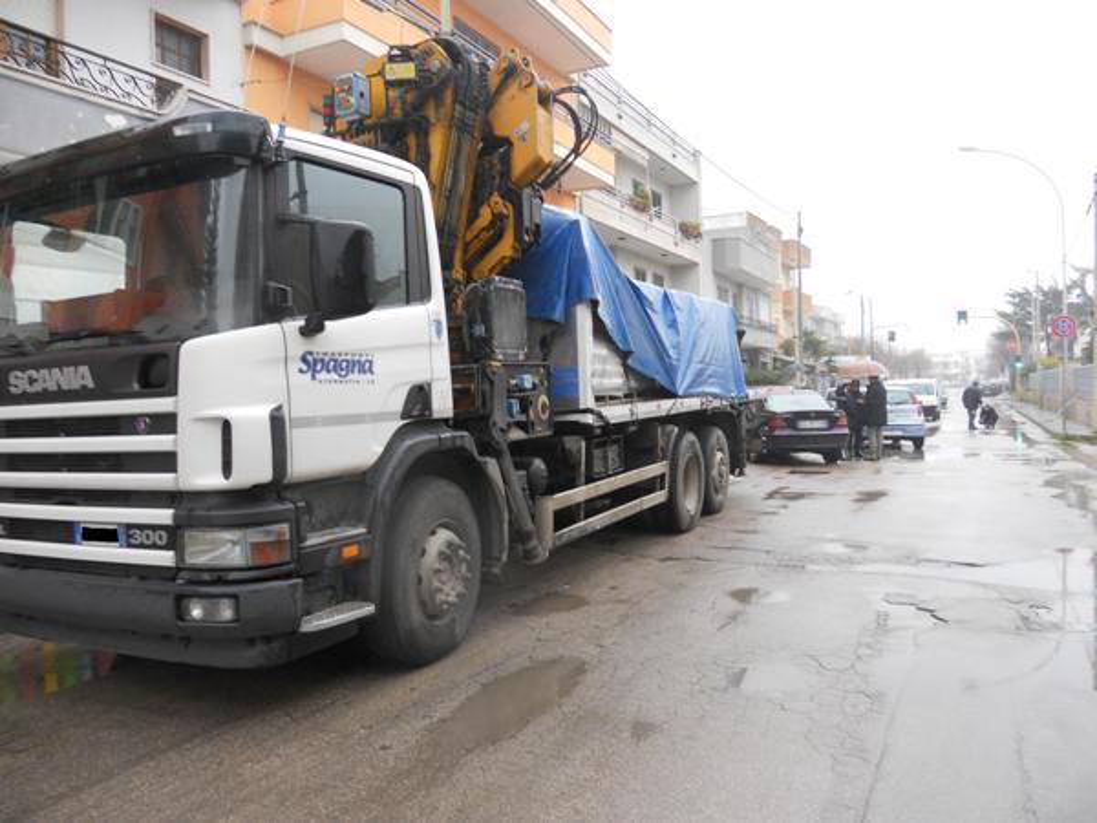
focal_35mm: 27
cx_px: 548
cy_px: 412
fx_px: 856
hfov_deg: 65.3
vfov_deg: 51.4
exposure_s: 1/30
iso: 100
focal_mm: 4.9
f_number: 3.2
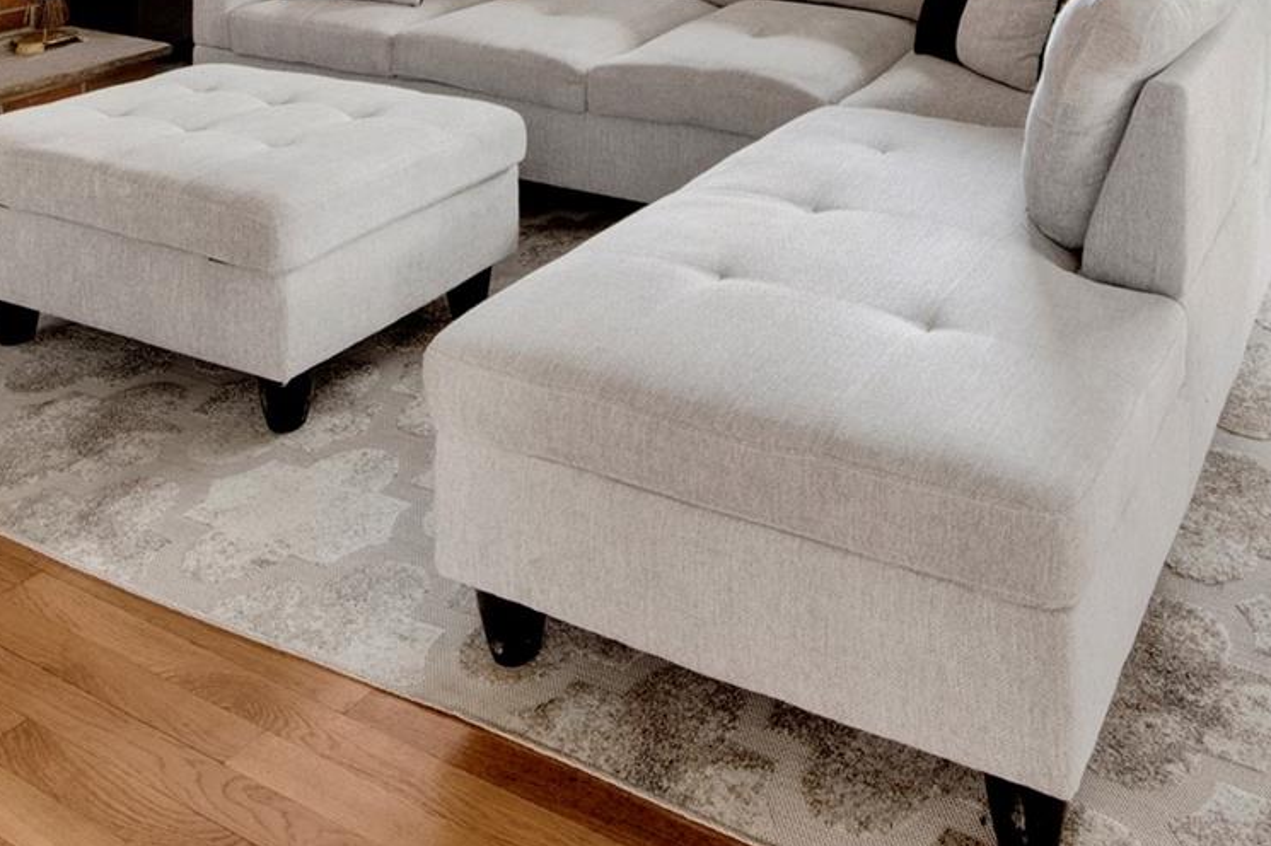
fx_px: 1165
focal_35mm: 33
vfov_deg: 30.0
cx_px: 834
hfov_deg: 56.2
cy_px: -303
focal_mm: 8
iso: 400
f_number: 8
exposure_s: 1/5
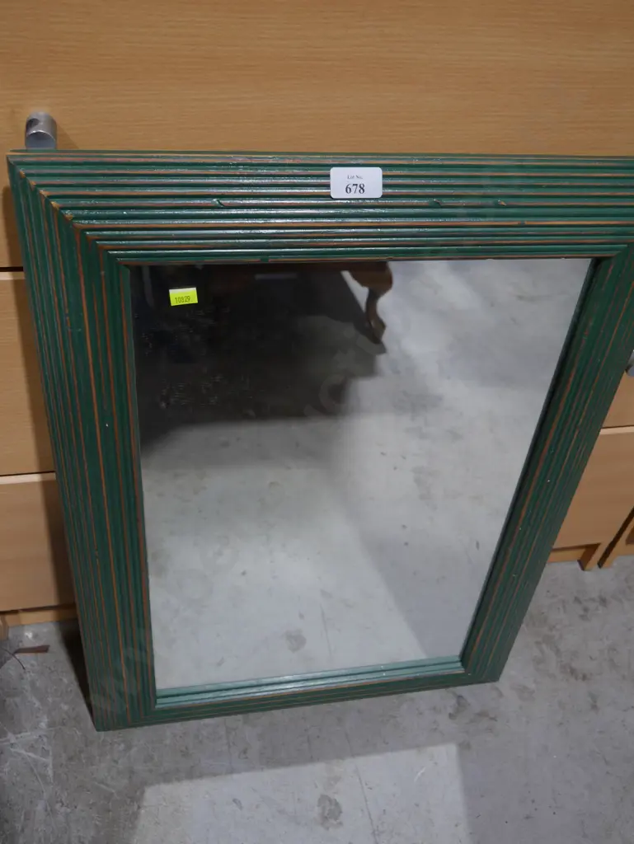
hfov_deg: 39.7
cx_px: 317
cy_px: 422
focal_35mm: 36
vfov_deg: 51.3
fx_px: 878
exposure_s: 1/60
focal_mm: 18
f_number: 4
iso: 250
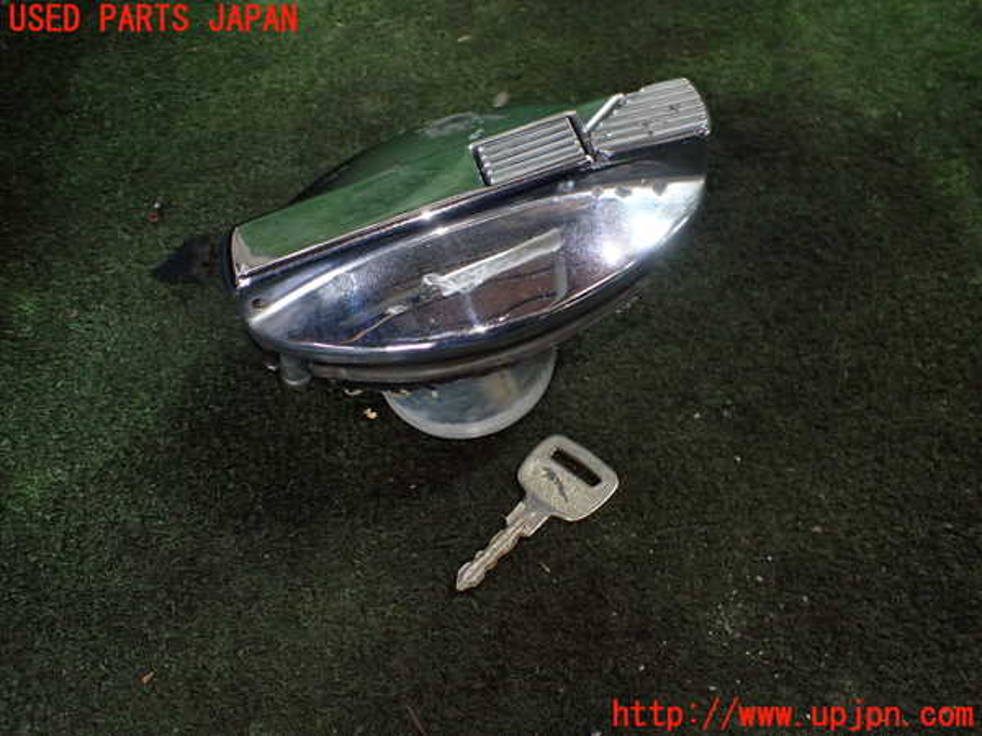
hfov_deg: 60.0
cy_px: 368
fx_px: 851
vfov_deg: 46.8
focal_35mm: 30
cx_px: 491
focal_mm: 5.4
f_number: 2.3
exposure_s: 1/125
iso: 400
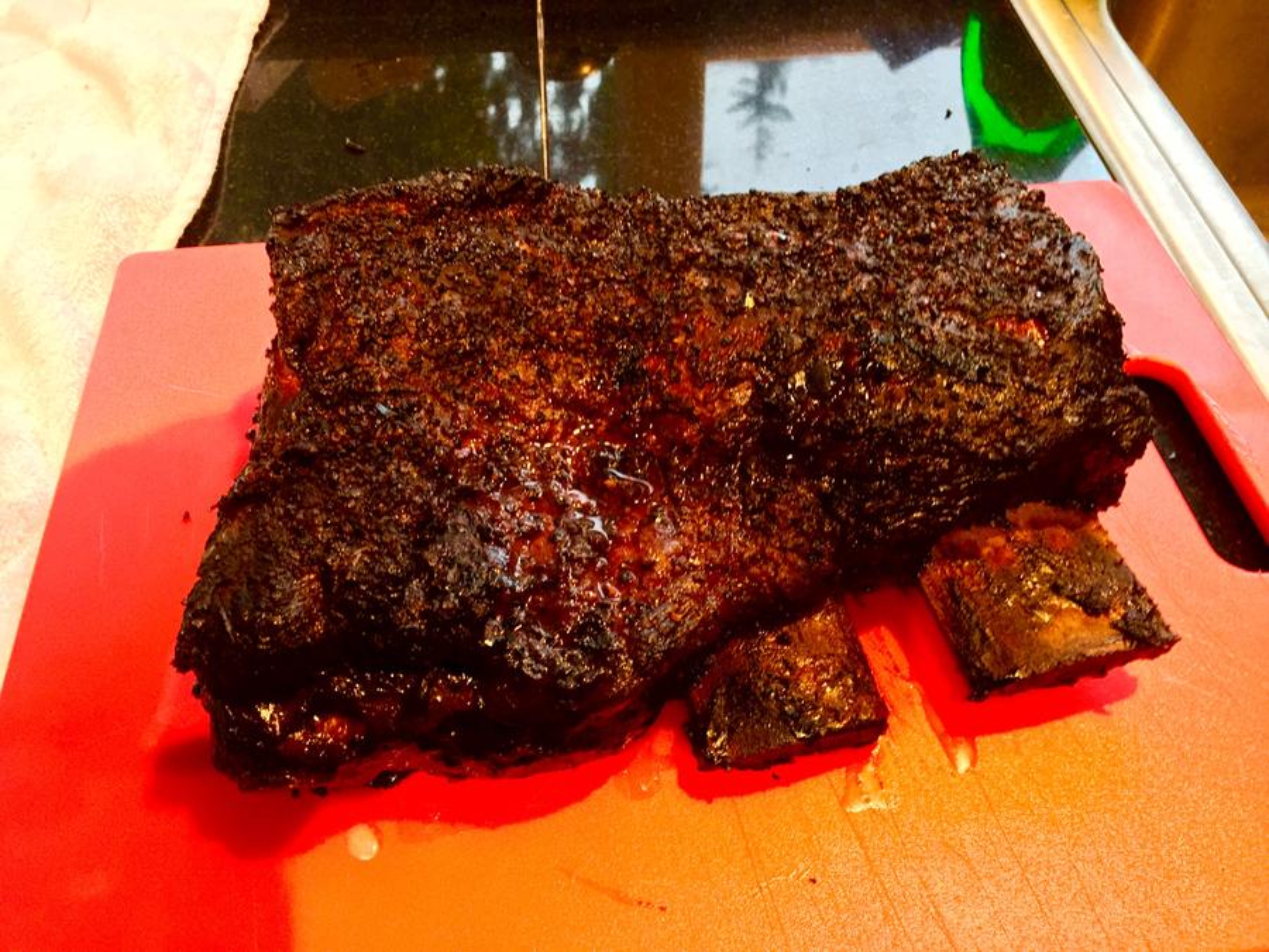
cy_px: 476
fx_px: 1063
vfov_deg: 48.2
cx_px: 634
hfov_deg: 61.7
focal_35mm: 29
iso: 250
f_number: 2.2
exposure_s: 1/15
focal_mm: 4.15
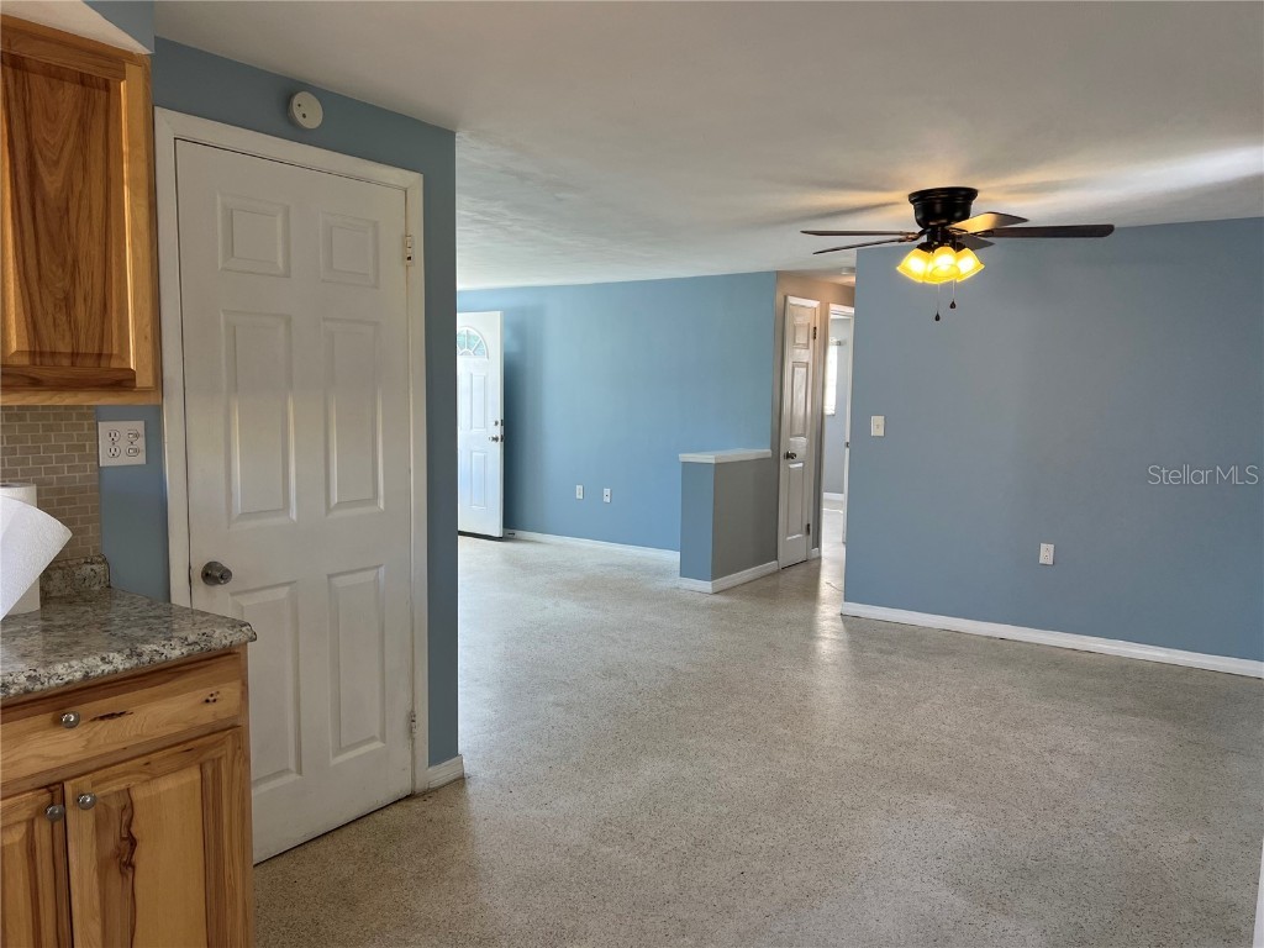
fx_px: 949
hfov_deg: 67.3
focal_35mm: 26
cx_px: 632
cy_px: 474
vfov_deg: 53.1
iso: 64
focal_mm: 5.7
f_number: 1.5
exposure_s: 1/144
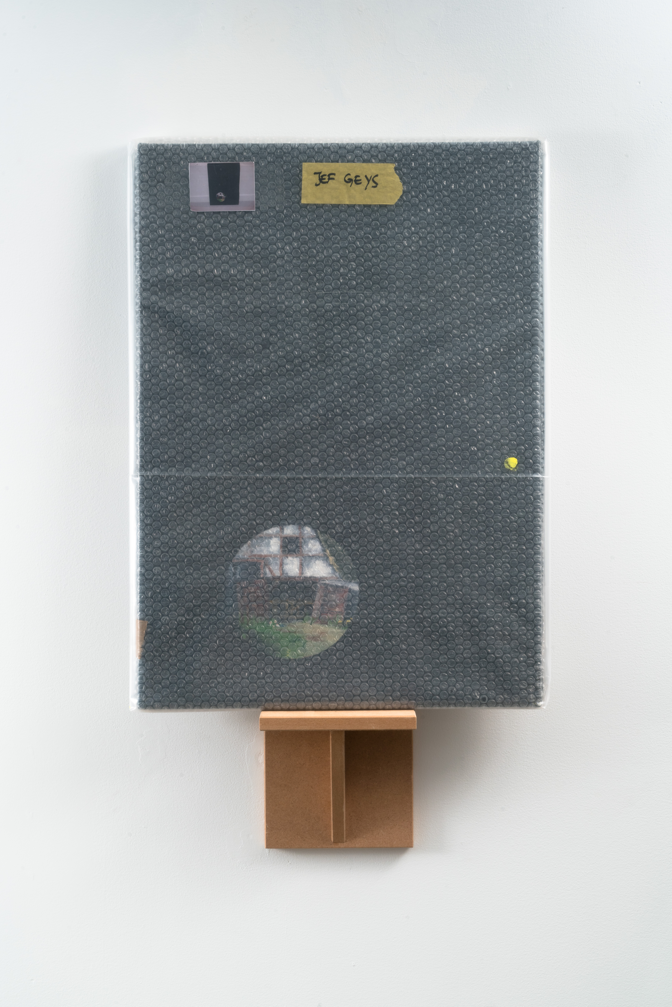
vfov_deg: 35.6
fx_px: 1567
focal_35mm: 56
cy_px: 504
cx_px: 336
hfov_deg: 24.2
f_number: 20
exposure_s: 1/1.67
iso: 64
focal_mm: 56
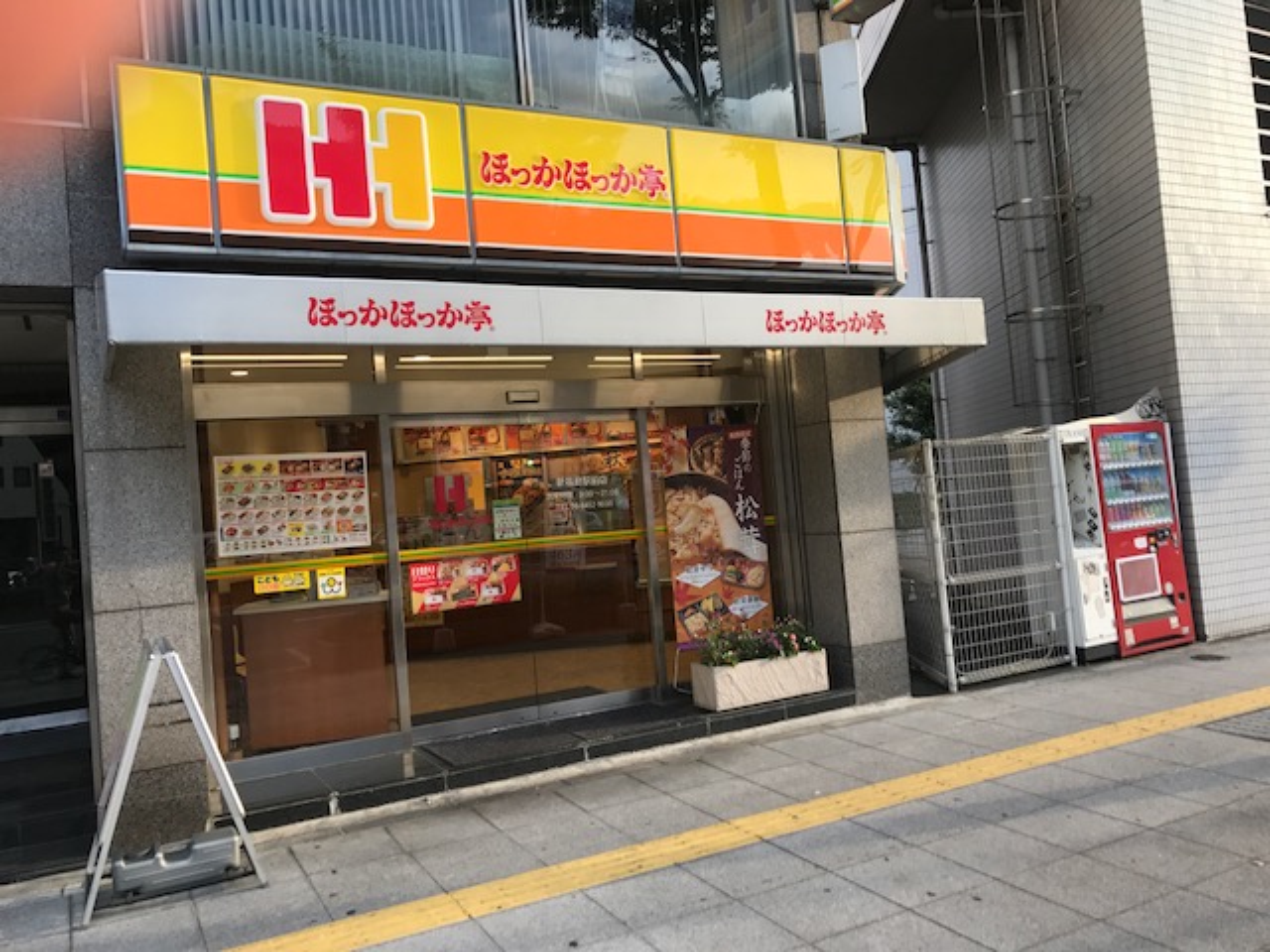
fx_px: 1027
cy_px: 476
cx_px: 635
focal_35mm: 28
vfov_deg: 49.7
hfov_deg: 63.4
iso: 20
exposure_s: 1/259
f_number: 1.8
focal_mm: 3.99
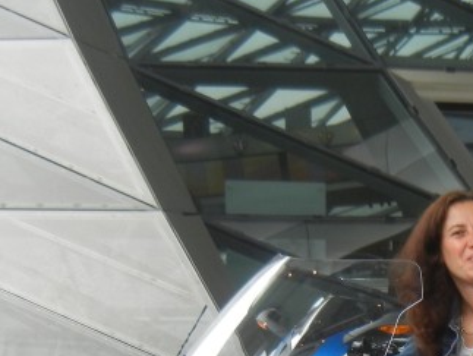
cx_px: 492
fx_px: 1300
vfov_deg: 15.1
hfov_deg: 19.9
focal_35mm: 95
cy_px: 407
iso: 160
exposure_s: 1/269
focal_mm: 5.4
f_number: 3.5
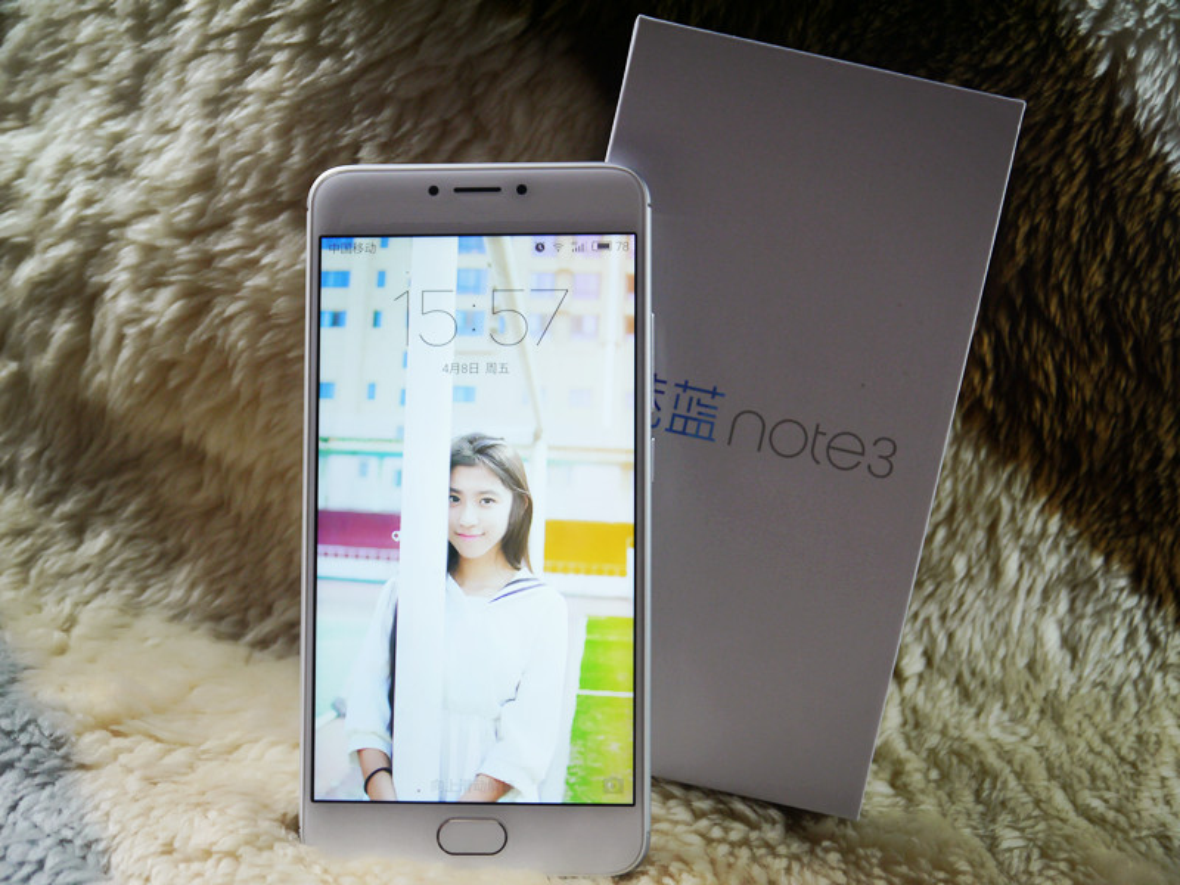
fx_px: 2250
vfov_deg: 22.3
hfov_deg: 29.4
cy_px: 442
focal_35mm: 66
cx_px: 590
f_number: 5.2
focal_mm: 33
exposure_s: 1/60
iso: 320
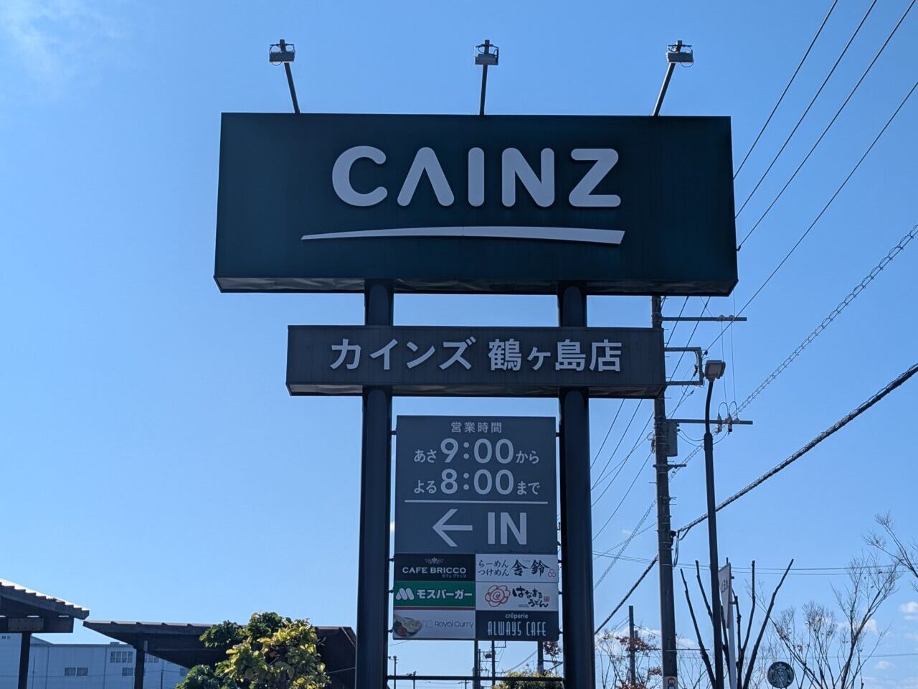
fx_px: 1299
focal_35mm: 49
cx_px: 459
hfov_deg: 38.9
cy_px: 344
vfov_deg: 29.7
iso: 23
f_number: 1.68
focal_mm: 6.9
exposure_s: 1/2160
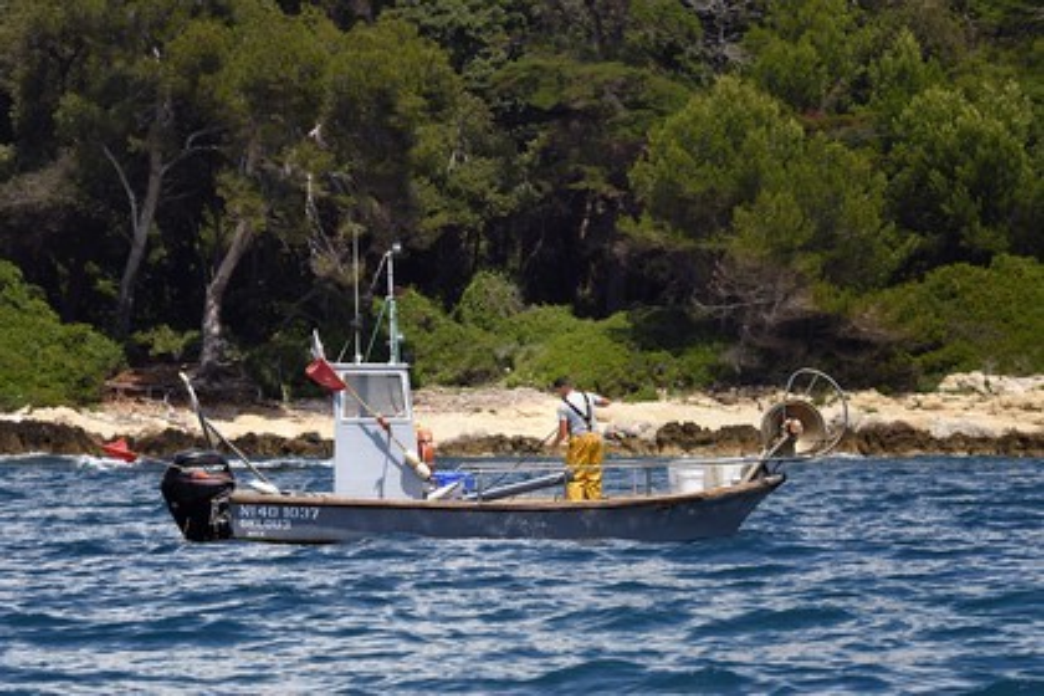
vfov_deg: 8.1
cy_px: 348
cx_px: 522
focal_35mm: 170
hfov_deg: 12.1
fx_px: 4930
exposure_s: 1/1000
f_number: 6.3
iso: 200
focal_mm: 170
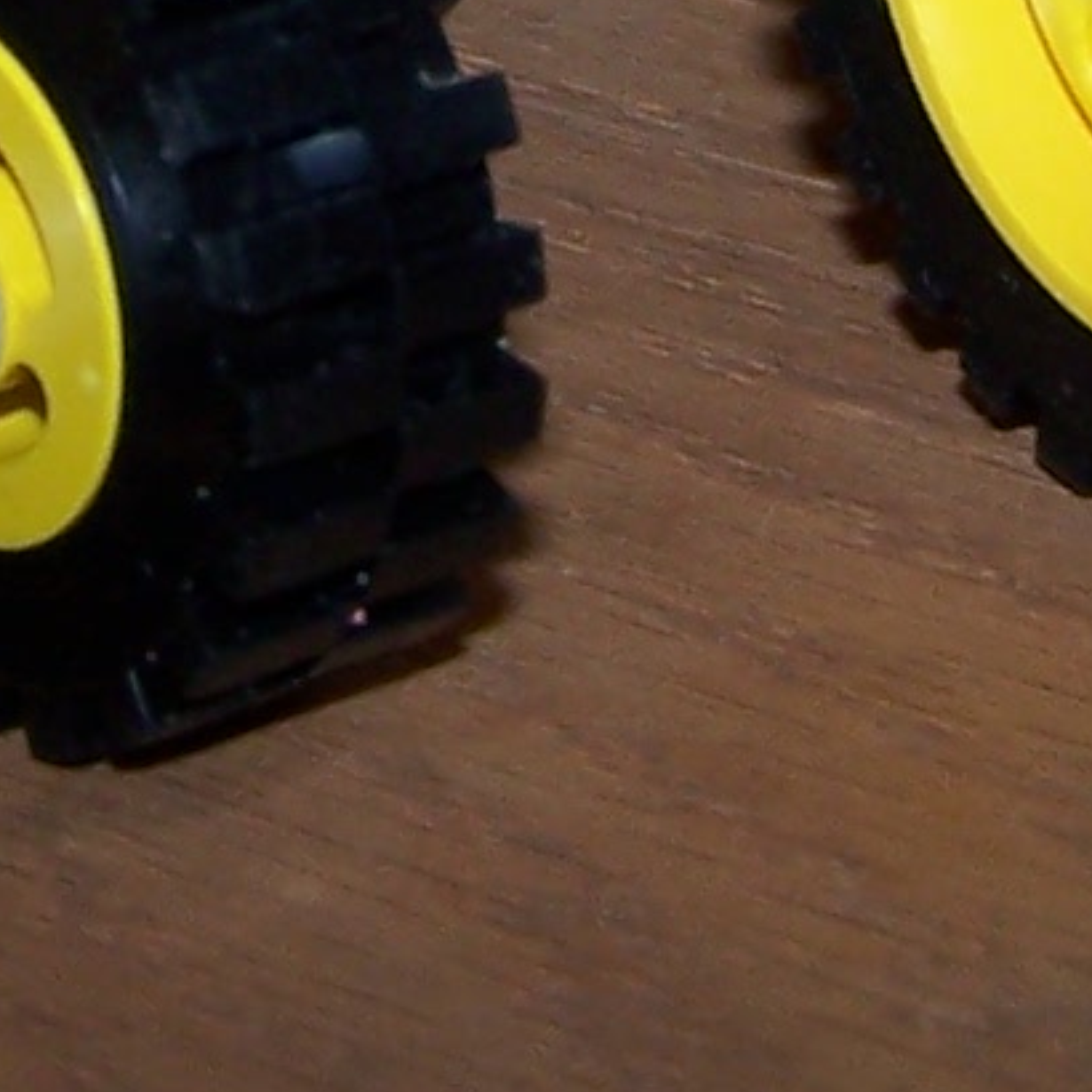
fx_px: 7531
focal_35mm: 211
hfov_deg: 8.3
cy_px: -746
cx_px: 354
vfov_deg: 8.1
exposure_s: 1/60
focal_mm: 6.3
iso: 80
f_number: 2.8
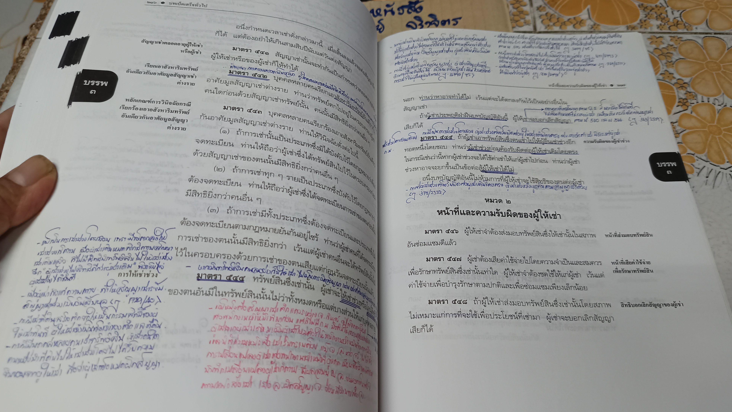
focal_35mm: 27
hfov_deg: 69.8
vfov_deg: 42.9
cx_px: 376
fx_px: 524
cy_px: 217
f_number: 1.7
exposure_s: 1/50
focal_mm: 5.31
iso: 919
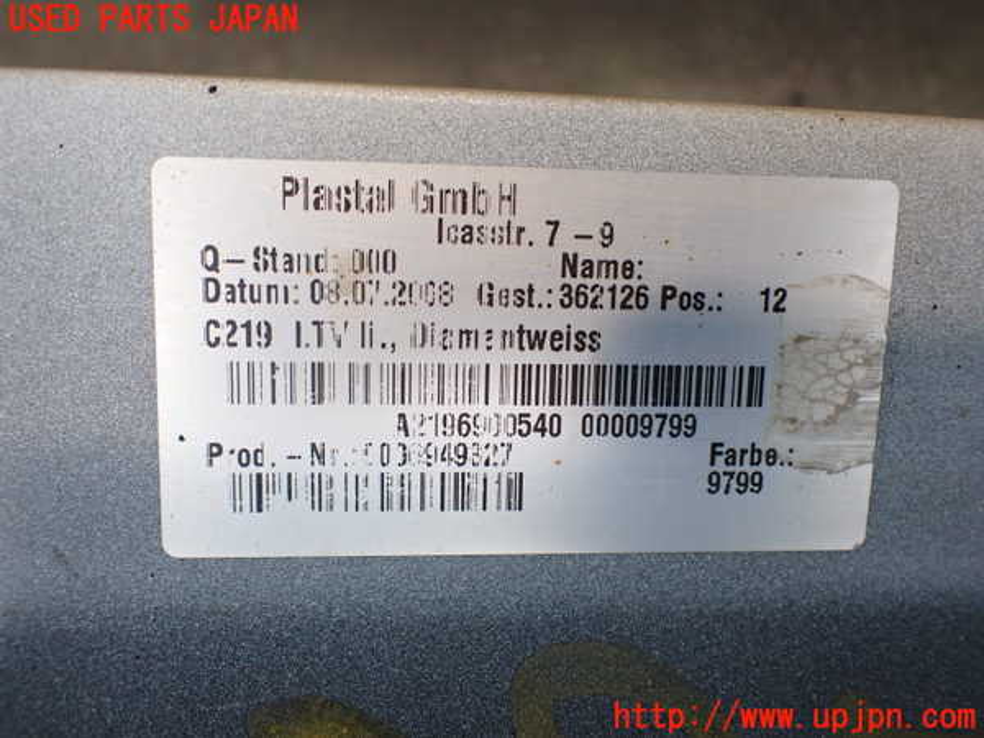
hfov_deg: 60.0
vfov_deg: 46.8
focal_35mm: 30
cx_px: 492
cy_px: 369
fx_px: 853
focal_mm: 5.4
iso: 320
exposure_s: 1/125
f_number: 2.3
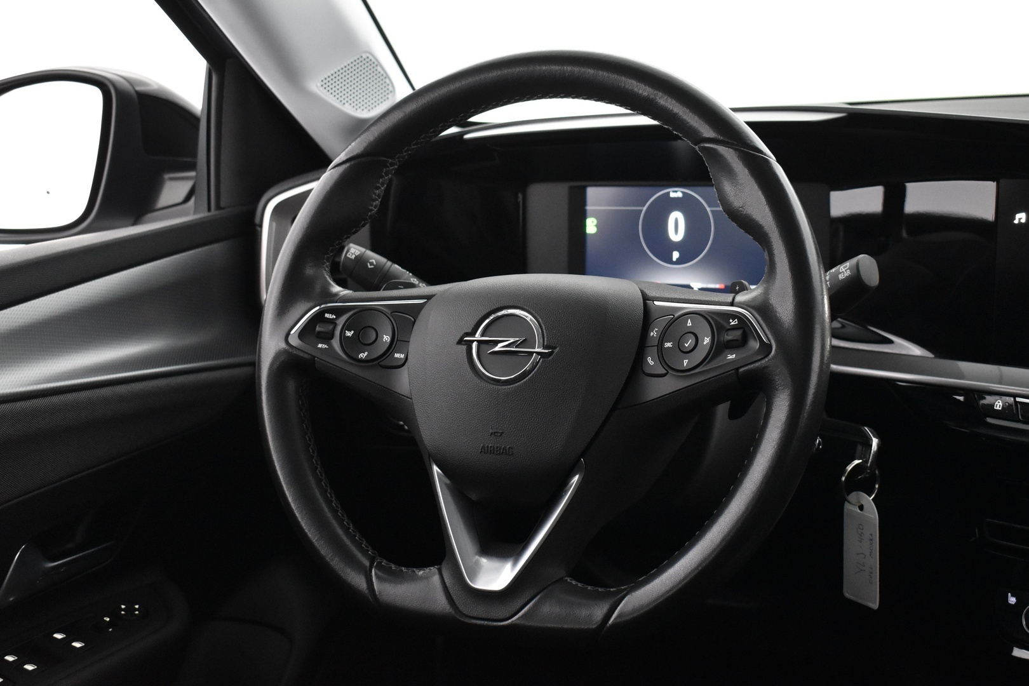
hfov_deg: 41.1
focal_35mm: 48
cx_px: 514
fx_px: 1372
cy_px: 343
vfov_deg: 28.1
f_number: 4.5
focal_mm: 32
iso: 3200
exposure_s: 1/30
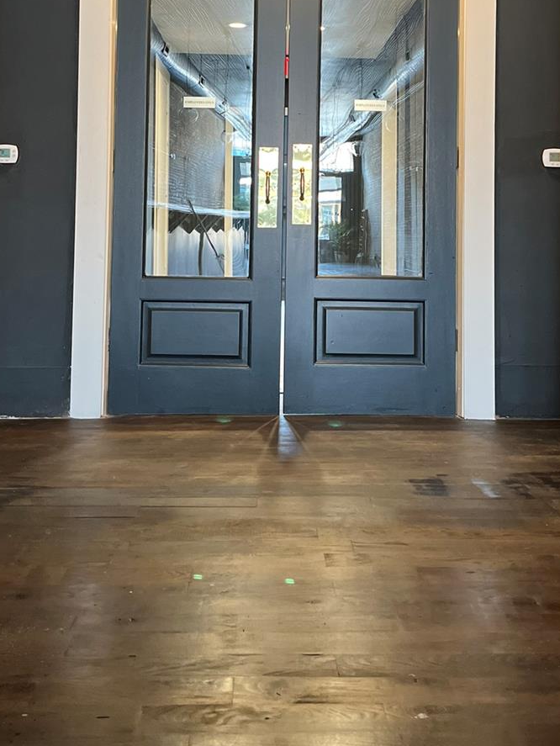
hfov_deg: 32.2
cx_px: 276
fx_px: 970
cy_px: 183
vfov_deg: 40.8
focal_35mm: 45
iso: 320
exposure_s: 1/60
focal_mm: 5.1
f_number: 1.6
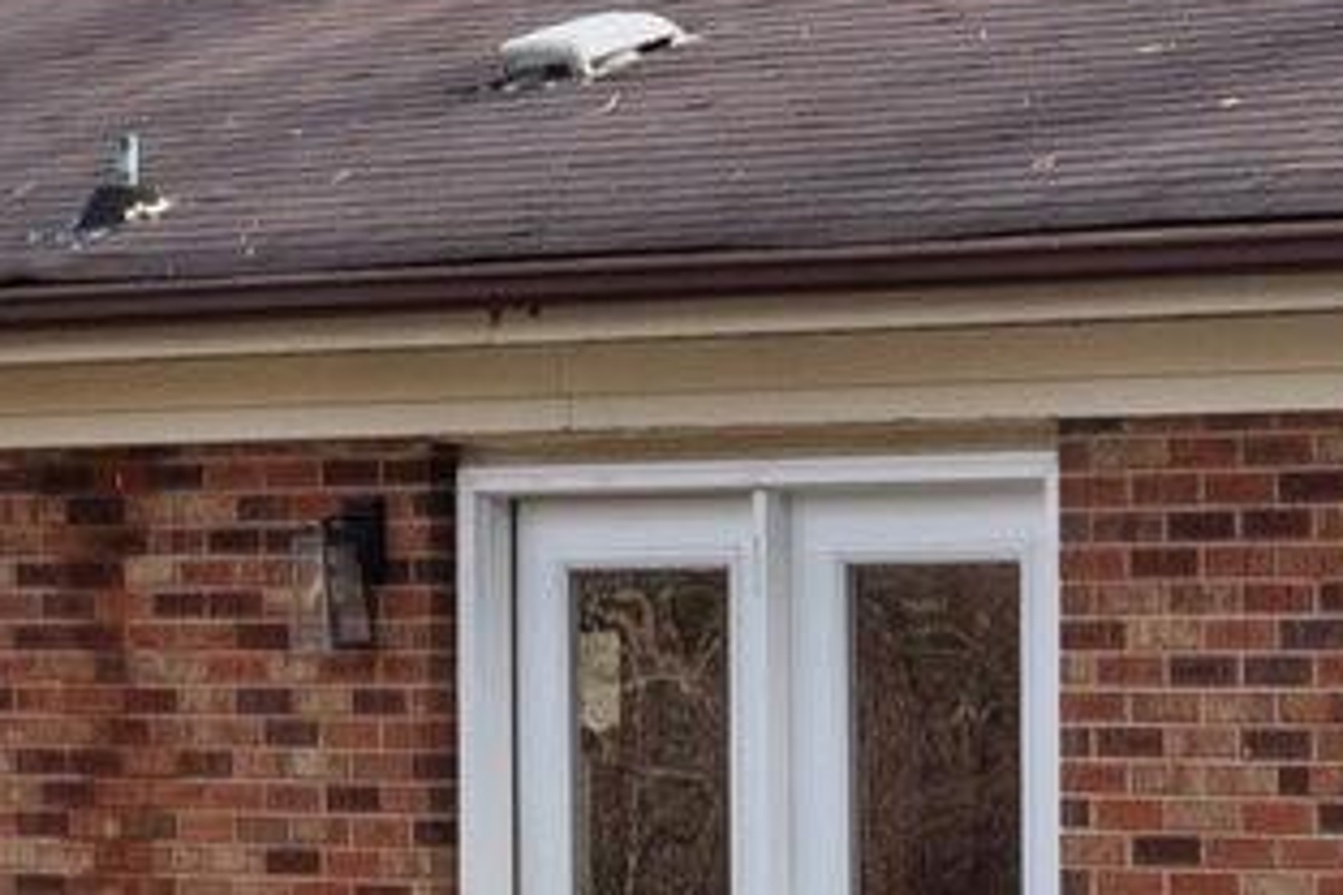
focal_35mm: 210
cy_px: 678
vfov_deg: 6.5
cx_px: 2436
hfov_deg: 9.3
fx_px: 7834
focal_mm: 32
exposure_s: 1/125
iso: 160
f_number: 8
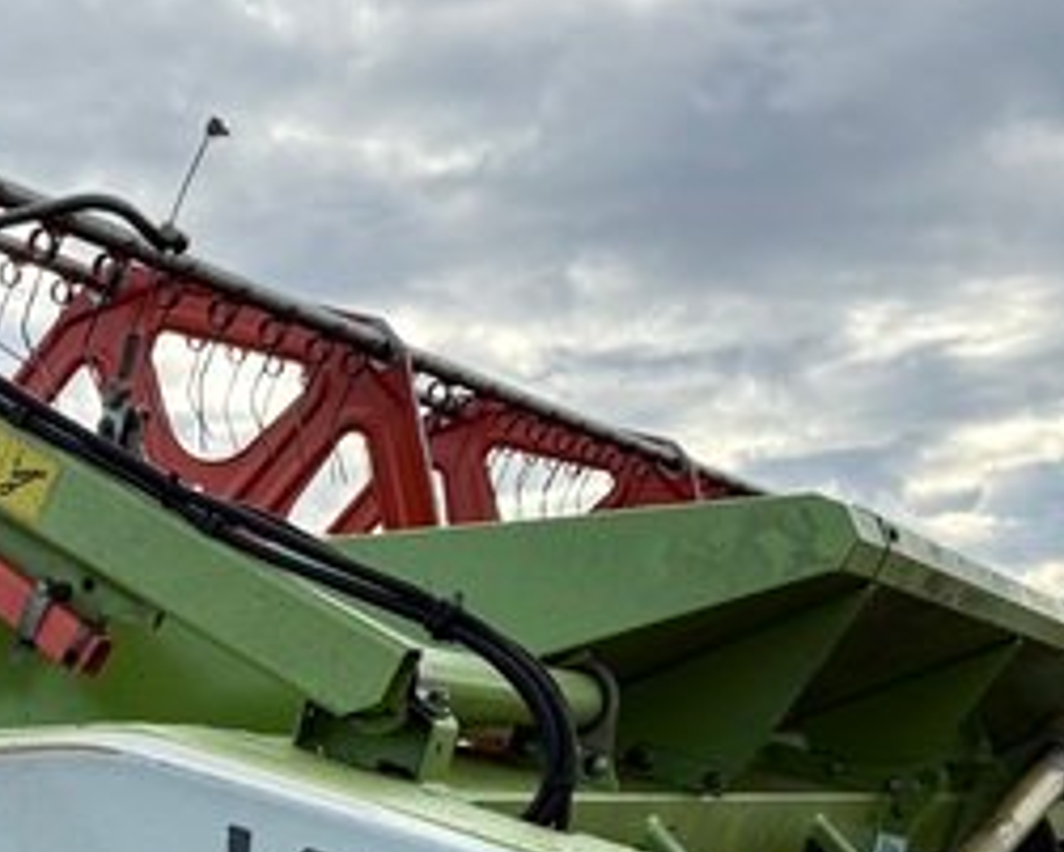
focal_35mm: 70
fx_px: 2205
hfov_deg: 26.2
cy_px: 1091
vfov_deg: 20.1
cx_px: 106
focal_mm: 6.76
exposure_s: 1/1618
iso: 100
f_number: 1.78
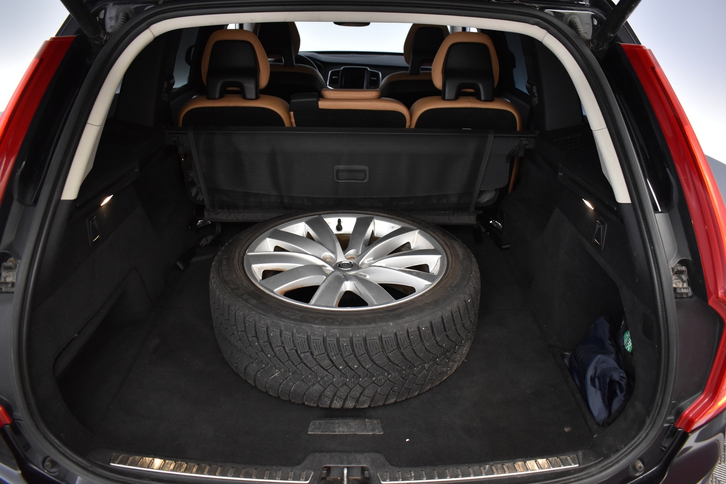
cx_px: 363
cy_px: 242
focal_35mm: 27
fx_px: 544
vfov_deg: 47.9
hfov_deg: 67.4
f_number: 3.5
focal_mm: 18
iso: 1250
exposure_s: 1/50
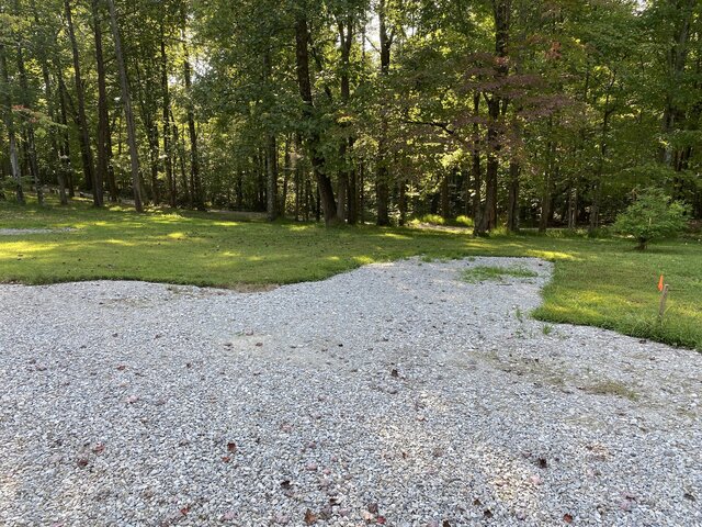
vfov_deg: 53.1
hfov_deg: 67.3
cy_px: 264
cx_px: 351
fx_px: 527
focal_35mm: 26
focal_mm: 4.25
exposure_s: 1/167
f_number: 1.8
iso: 32
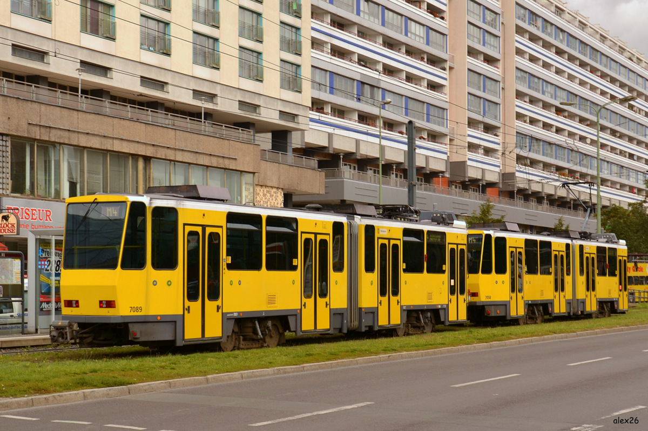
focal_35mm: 45
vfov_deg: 29.8
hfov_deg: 43.6
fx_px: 809
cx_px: 324
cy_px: 216
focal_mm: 30
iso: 100
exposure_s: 1/200
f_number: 7.1
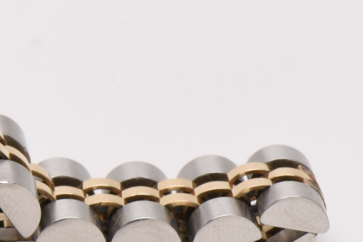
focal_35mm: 423
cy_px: 94
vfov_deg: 3.3
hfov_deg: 4.8
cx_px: -234
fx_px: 4262
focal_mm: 85
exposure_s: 1/100
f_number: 22
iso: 100
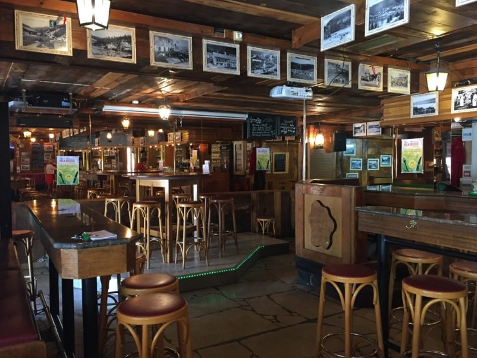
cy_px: 179
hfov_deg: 59.9
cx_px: 244
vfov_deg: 46.8
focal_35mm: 30
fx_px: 414
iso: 200
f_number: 2.2
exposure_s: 1/33
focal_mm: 4.15
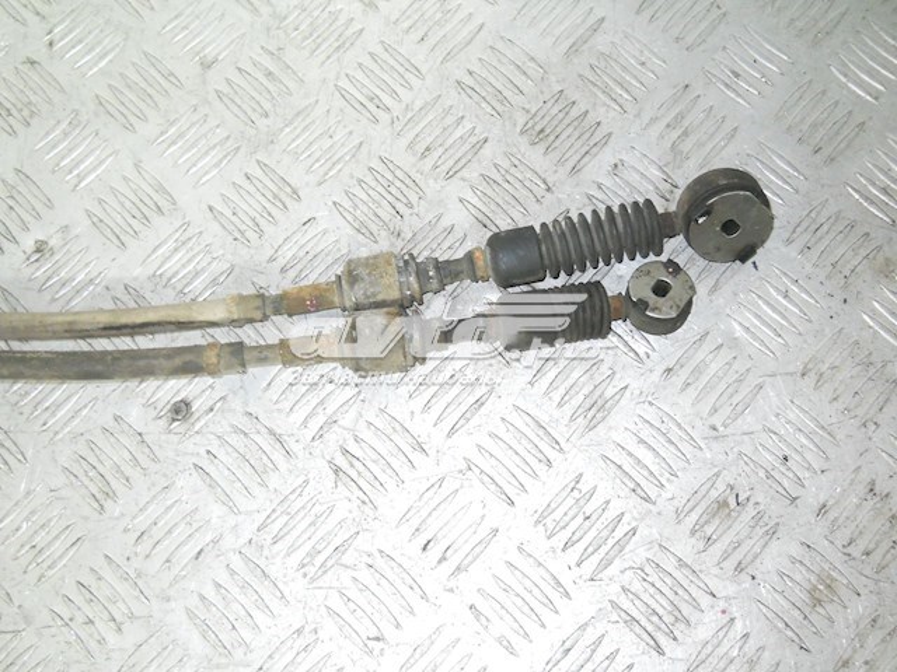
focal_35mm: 41
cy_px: 336
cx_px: 448
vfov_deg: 35.1
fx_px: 1062
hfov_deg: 45.8
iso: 400
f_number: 3.1
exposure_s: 1/30
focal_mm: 6.72
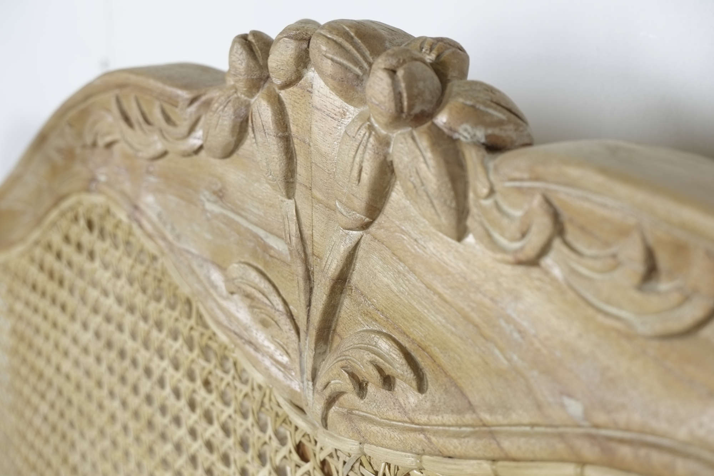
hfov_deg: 37.5
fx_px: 1051
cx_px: 357
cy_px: 238
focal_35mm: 53
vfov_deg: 25.5
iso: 200
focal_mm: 35.3
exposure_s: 1/7
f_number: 5
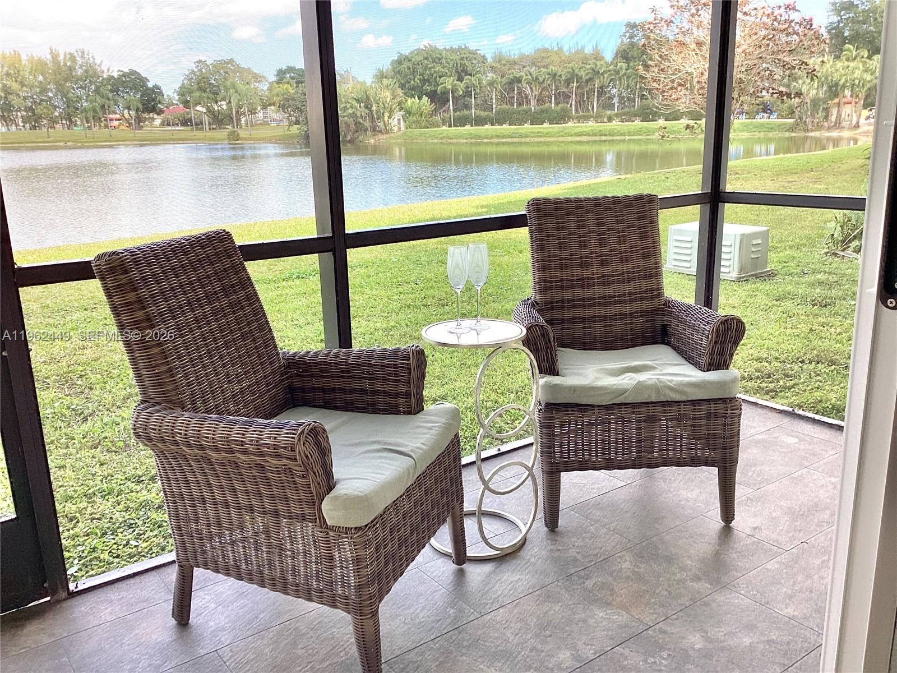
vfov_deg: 45.4
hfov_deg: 58.4
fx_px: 803
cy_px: 336
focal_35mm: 31
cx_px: 448
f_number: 2.4
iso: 25
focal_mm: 3.3
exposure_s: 1/120
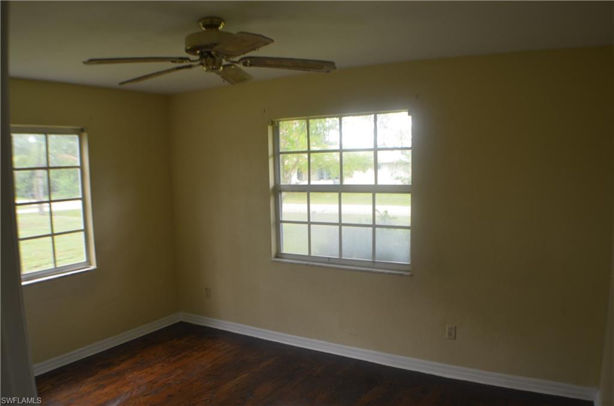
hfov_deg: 53.3
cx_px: 307
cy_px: 203
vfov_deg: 36.7
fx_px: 612
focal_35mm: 36
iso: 200
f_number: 4
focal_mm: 24
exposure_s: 1/30
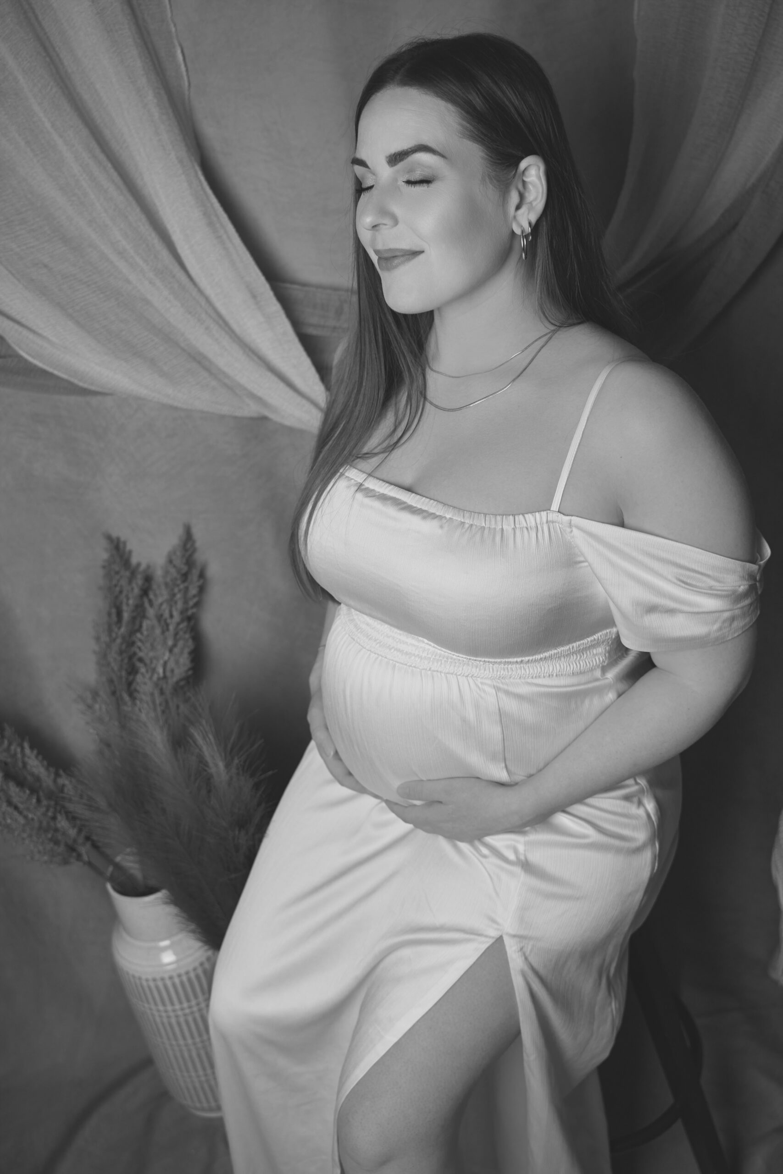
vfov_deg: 54.4
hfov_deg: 37.9
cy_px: 587
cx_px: 392
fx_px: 1142
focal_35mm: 35
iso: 400
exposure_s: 1/100
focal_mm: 35
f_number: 3.5
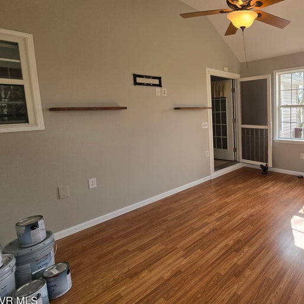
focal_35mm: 19
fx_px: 189
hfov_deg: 70.2
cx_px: 242
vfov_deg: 77.2
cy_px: 130
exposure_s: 1/293
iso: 50
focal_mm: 2.2
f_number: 2.2
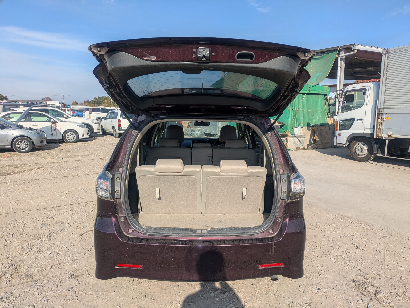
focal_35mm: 25
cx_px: 205
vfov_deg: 54.9
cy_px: 154
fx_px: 296
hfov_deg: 69.4
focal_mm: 5.43
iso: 41
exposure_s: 1/1733
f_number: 1.89
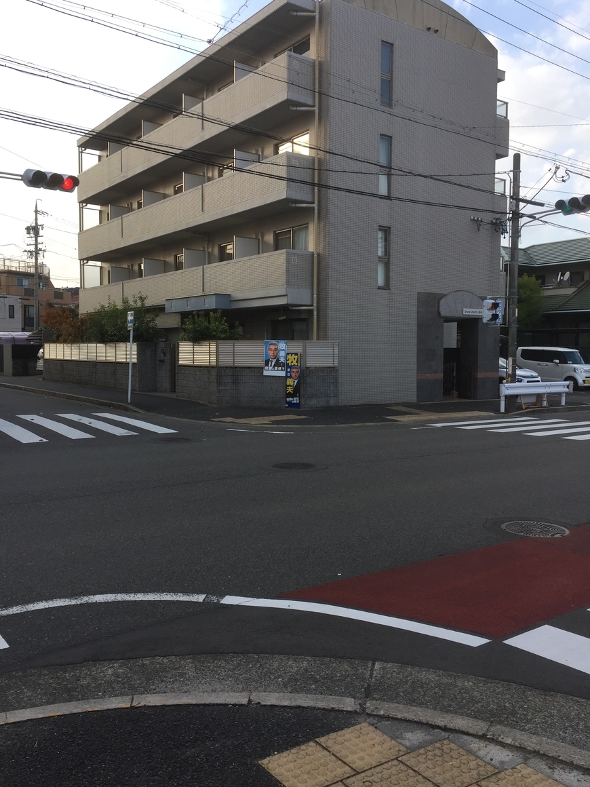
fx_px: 682
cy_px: 393
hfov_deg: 46.8
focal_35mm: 30
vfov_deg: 60.0
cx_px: 286
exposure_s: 1/542
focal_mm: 4.15
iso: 32
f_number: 2.2
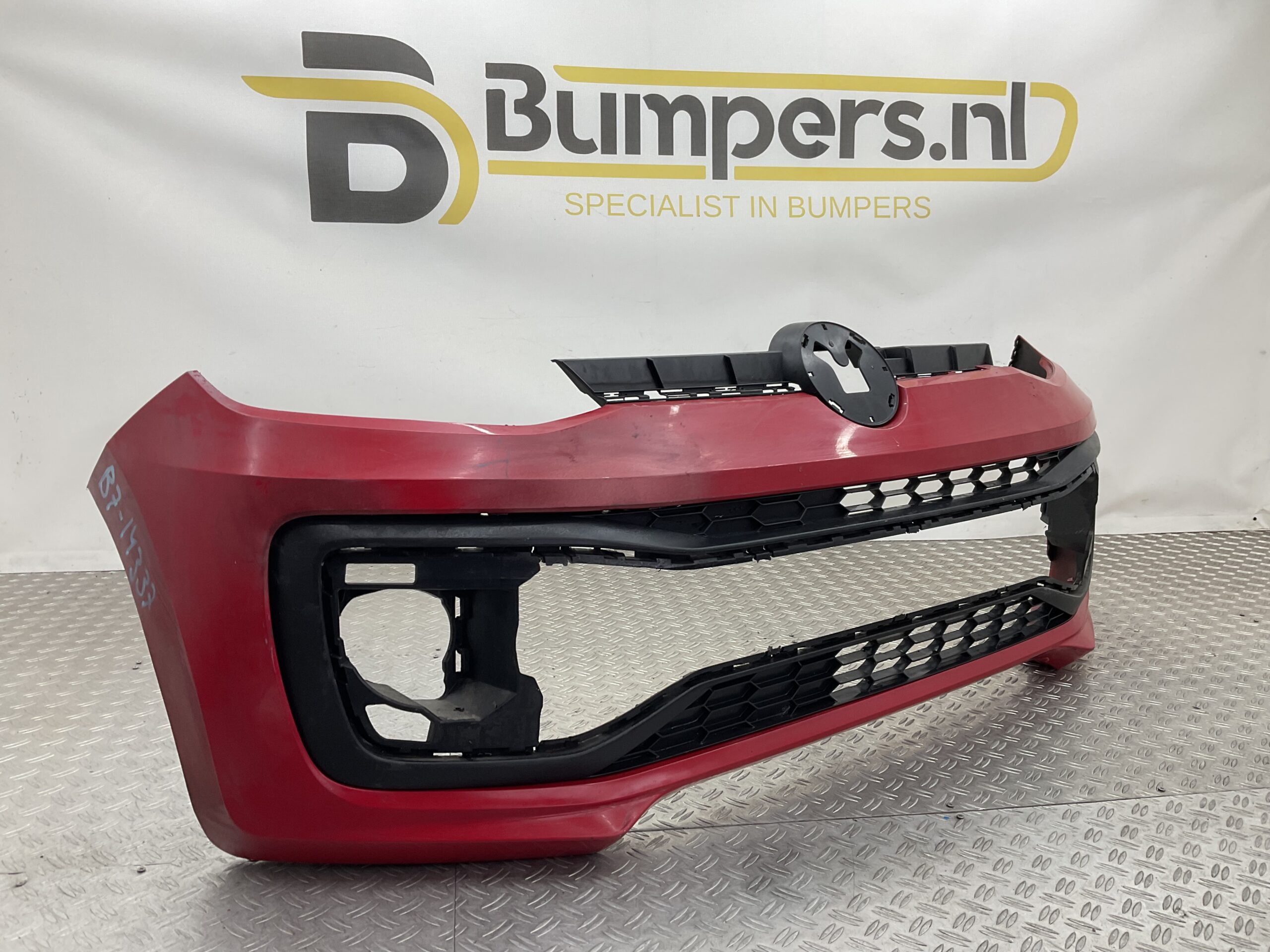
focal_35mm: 29
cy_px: 476
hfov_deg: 61.7
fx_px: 1064
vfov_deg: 48.2
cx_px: 635
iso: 25
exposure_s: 1/100
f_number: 1.8
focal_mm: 3
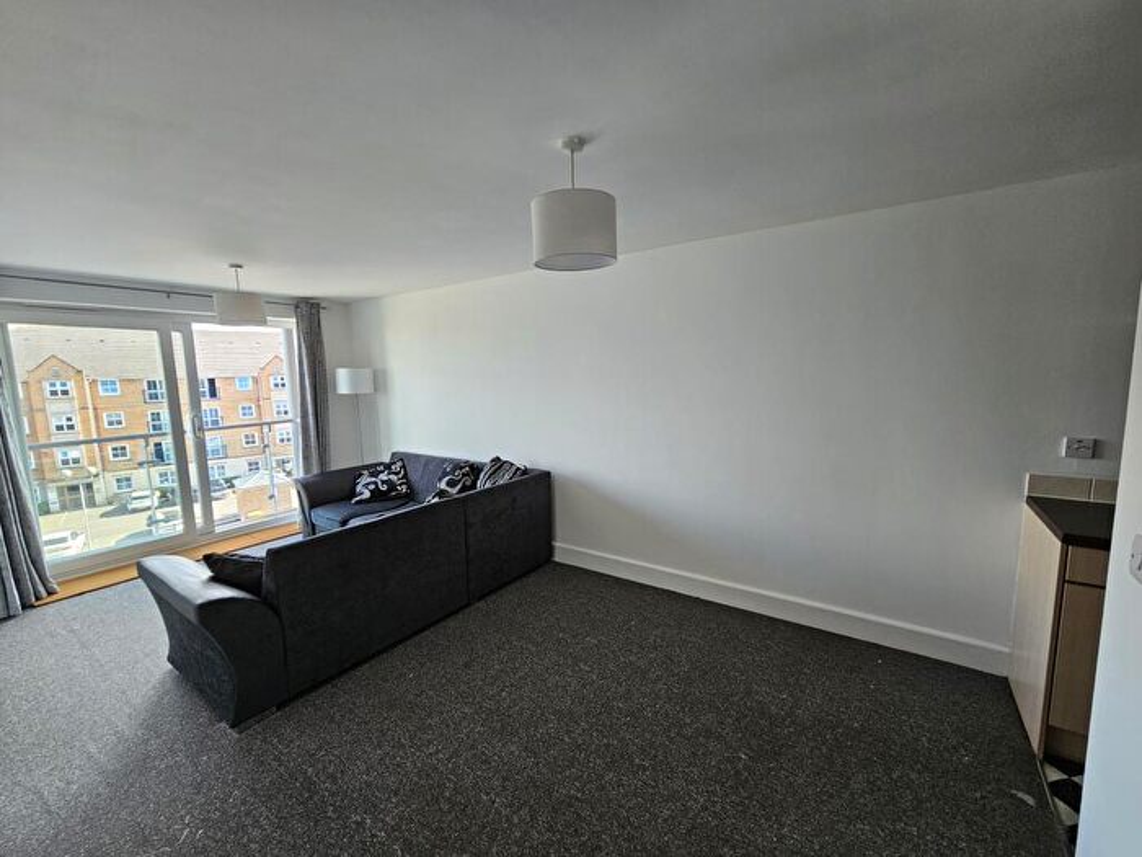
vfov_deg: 89.9
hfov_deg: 106.2
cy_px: 428
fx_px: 429
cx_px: 571
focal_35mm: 13
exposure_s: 1/50
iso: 64
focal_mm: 2.2
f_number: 2.2
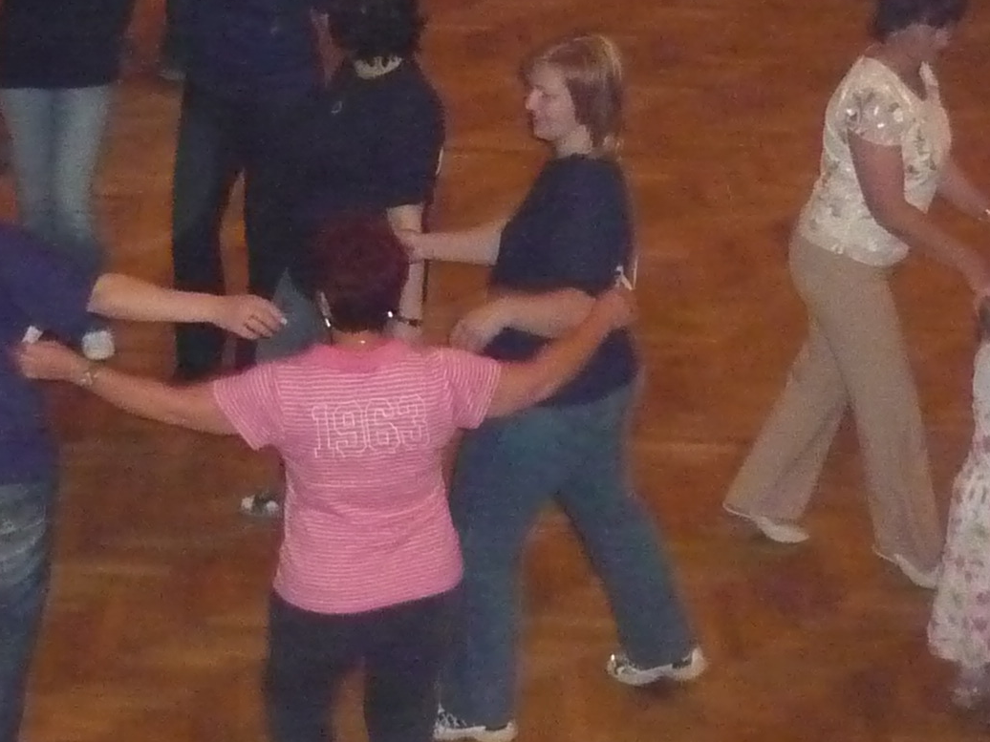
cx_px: 392
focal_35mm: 104
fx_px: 2974
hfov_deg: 18.9
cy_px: 147
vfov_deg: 14.2
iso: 1000
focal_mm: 5.5
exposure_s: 1/30
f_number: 2.8
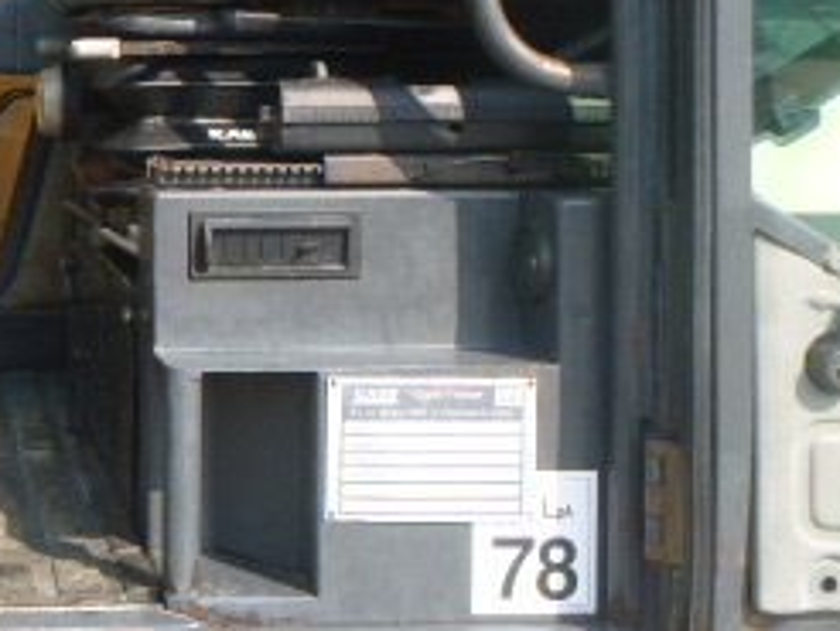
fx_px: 1579
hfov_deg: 27.9
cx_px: -10
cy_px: 41
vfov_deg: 22.0
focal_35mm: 65
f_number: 3.9
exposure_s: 1/250
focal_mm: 4.5
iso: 100
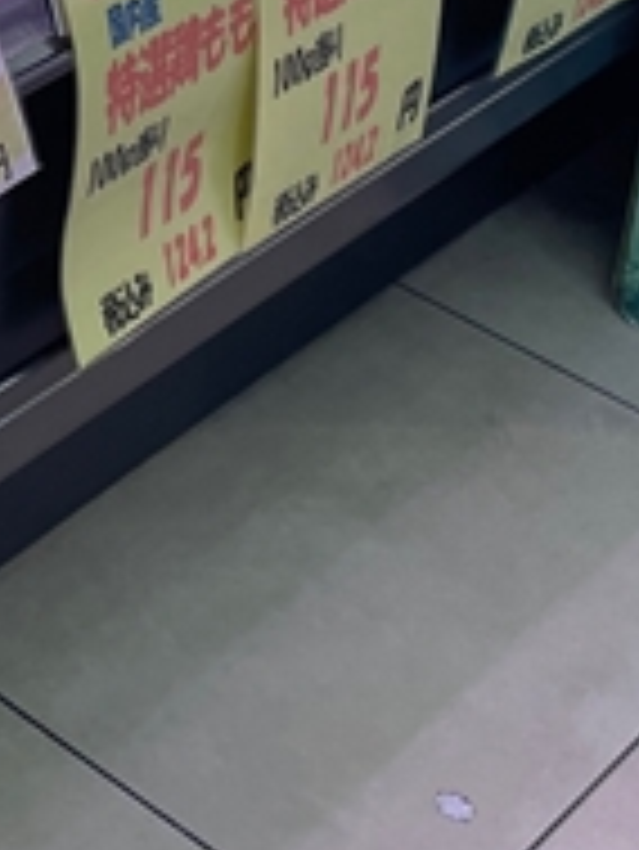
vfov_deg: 16.4
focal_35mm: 110
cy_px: -387
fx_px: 2704
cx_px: -315
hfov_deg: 12.8
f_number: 1.6
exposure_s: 1/130
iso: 32
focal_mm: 4.2
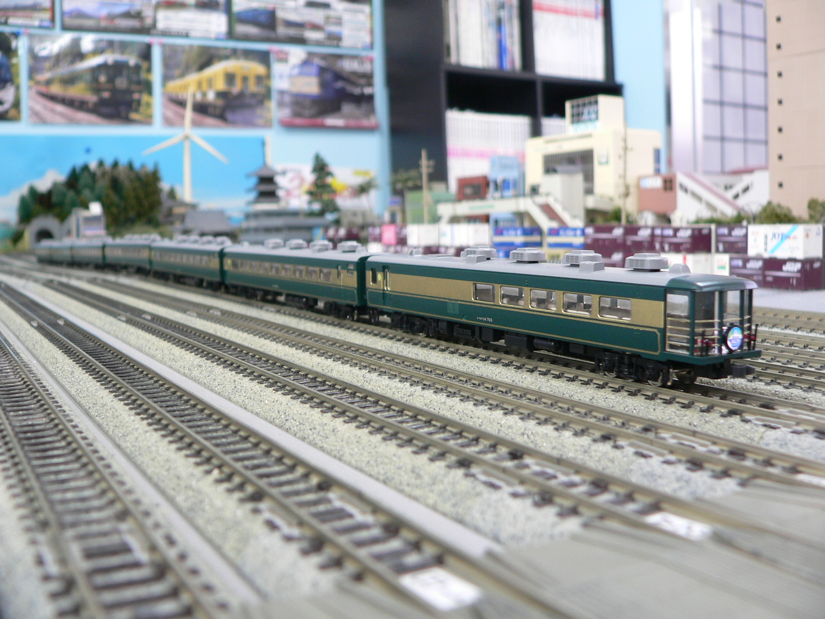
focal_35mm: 36
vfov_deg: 39.7
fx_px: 858
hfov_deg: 51.4
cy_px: 310
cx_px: 412
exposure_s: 1/5
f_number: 2.8
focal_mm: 6
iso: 100
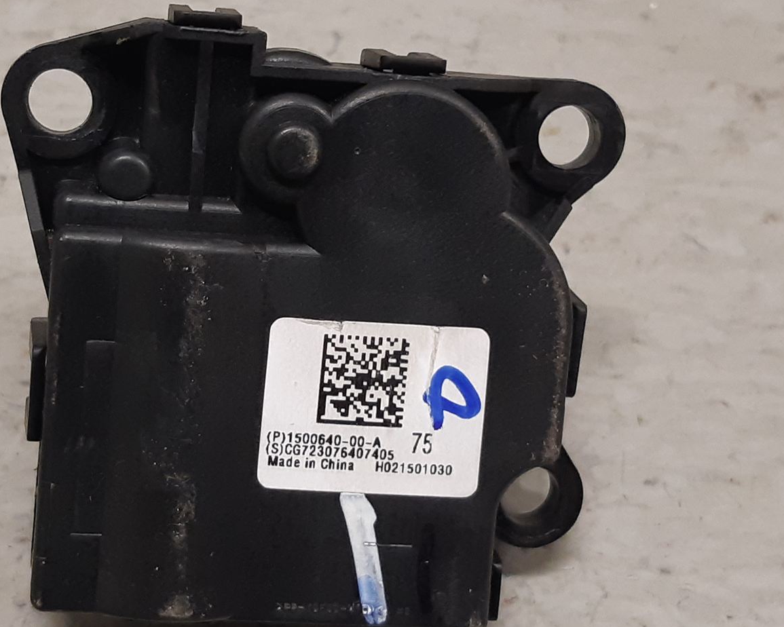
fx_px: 1044
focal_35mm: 45
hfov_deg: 40.7
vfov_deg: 33.4
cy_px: 287
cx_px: 270
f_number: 1.7
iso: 160
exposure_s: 1/50
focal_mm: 3.93
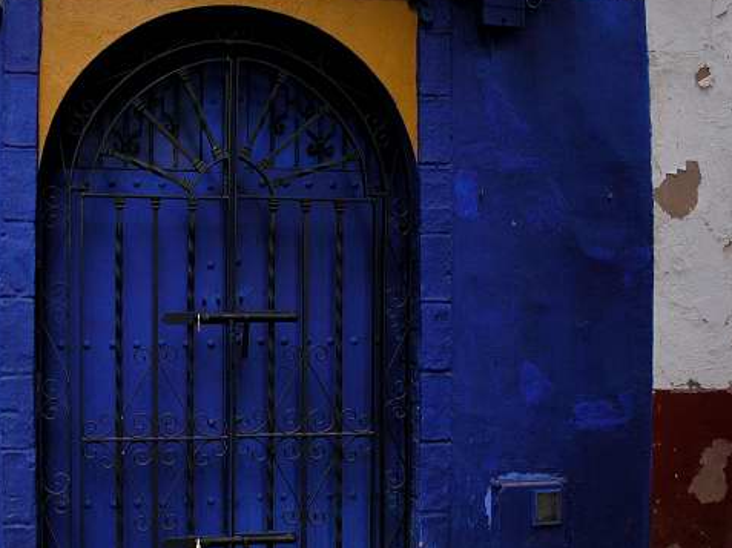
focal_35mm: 47
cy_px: 296
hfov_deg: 40.4
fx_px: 993
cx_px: 330
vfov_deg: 30.8
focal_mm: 8.9
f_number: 2.8
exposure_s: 1/250
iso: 200
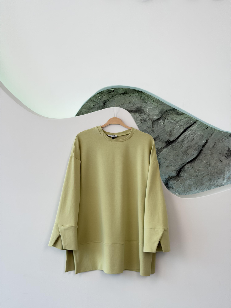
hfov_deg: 30.3
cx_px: 116
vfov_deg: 39.7
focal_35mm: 48
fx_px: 427
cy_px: 154
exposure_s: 1/192
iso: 50
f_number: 1.78
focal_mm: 6.76
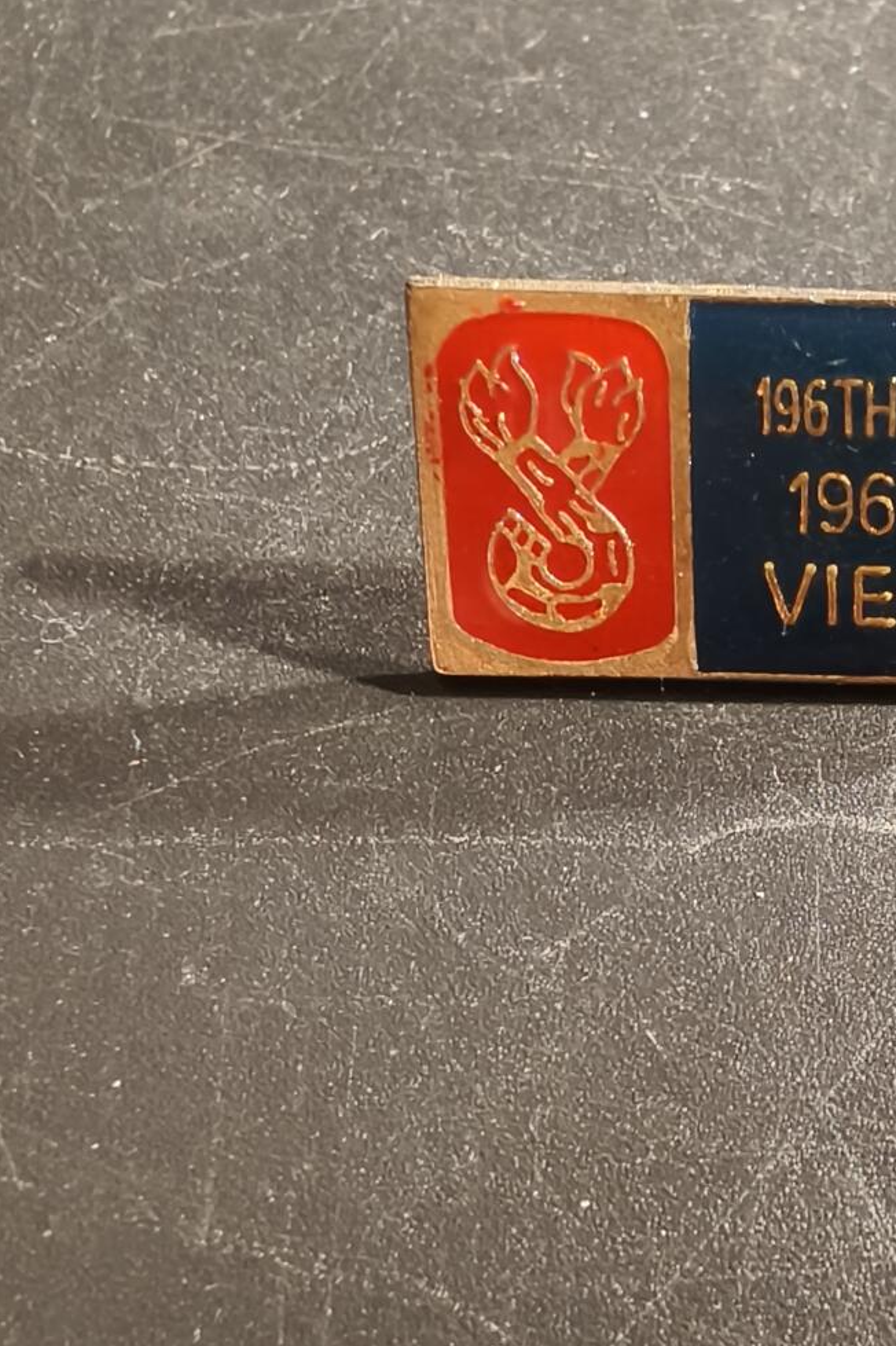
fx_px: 1644
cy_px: 858
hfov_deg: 28.9
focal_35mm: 44
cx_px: 856
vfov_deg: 44.1
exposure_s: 1/50
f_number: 2
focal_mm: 2.32
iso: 640
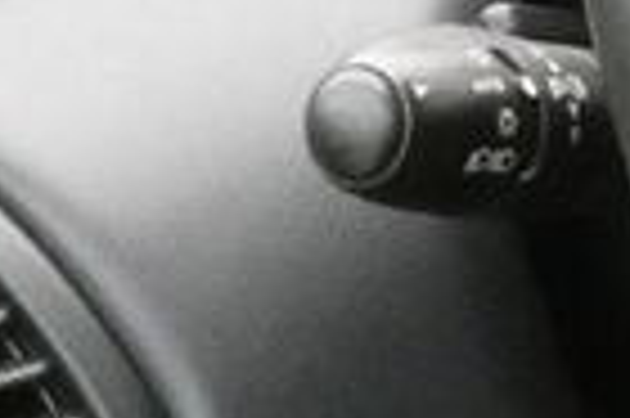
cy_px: 22
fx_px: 6118
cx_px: 1544
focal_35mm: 350
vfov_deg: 3.9
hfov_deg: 5.7
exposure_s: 1/80
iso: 1250
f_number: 5.6
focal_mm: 8.2
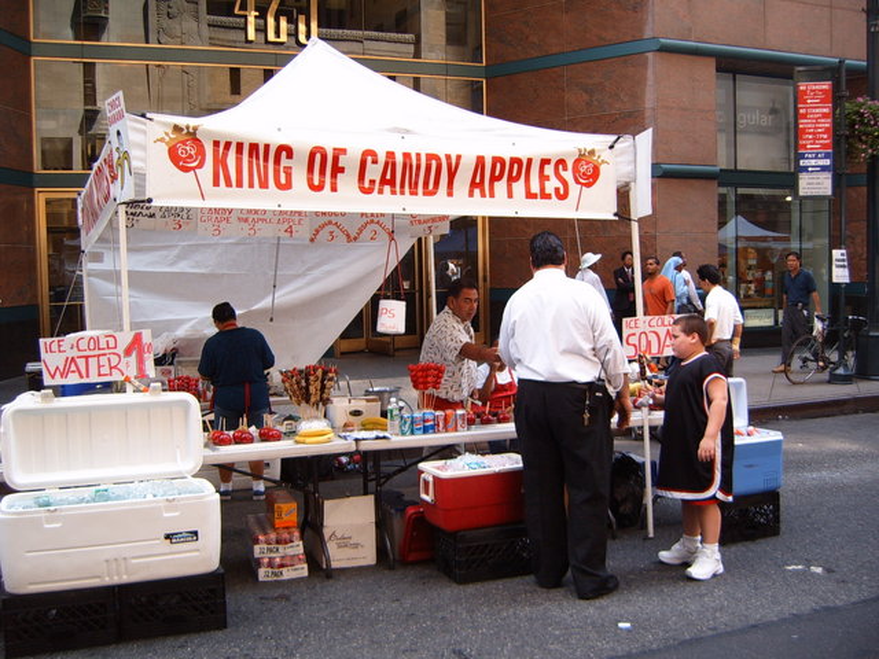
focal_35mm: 37
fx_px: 940
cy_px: 330
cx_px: 440
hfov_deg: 50.1
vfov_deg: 38.7
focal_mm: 6.2
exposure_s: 1/125
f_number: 2.9
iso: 63
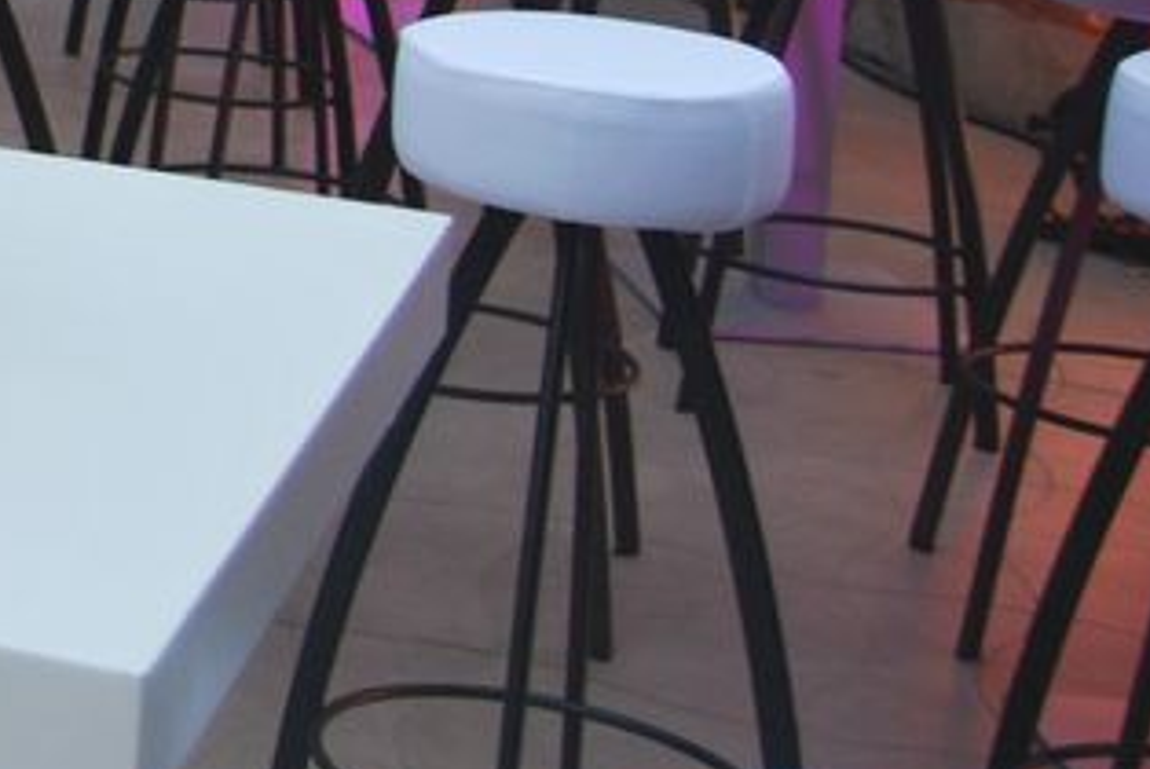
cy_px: -654
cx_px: -1161
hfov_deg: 15.0
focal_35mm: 110
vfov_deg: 11.5
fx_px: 3517
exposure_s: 1/30
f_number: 3.5
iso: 220
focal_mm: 18
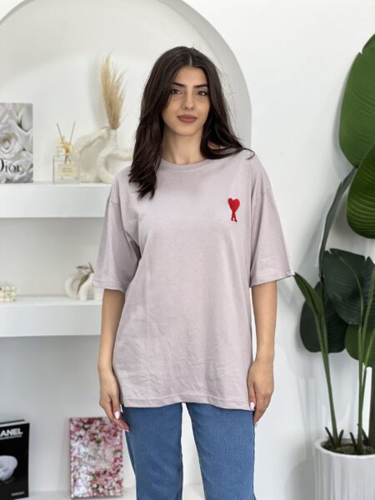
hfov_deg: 19.1
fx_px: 1112
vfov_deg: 25.3
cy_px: 250
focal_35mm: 77
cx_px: 188
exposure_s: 1/100
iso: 100
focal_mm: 9
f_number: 2.8
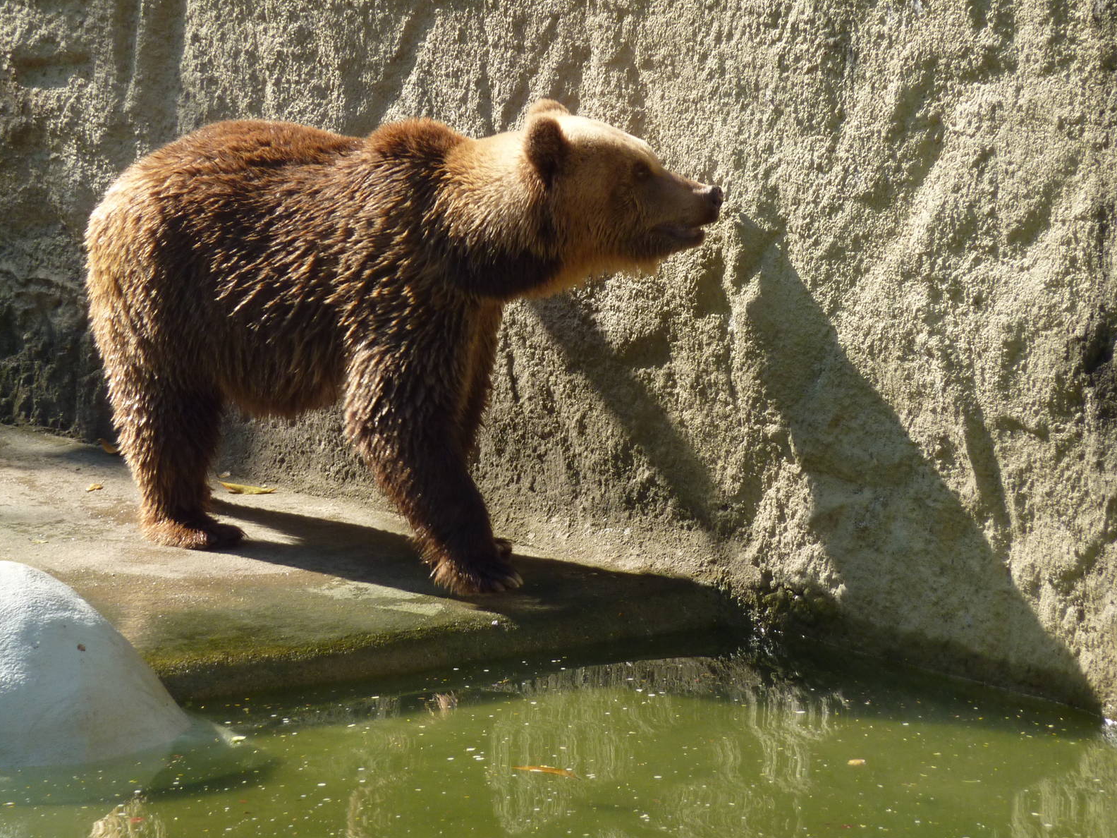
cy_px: 415
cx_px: 559
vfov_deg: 4.9
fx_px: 9777
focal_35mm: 303
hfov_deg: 6.5
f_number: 4.9
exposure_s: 1/250
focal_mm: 49.2
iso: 160
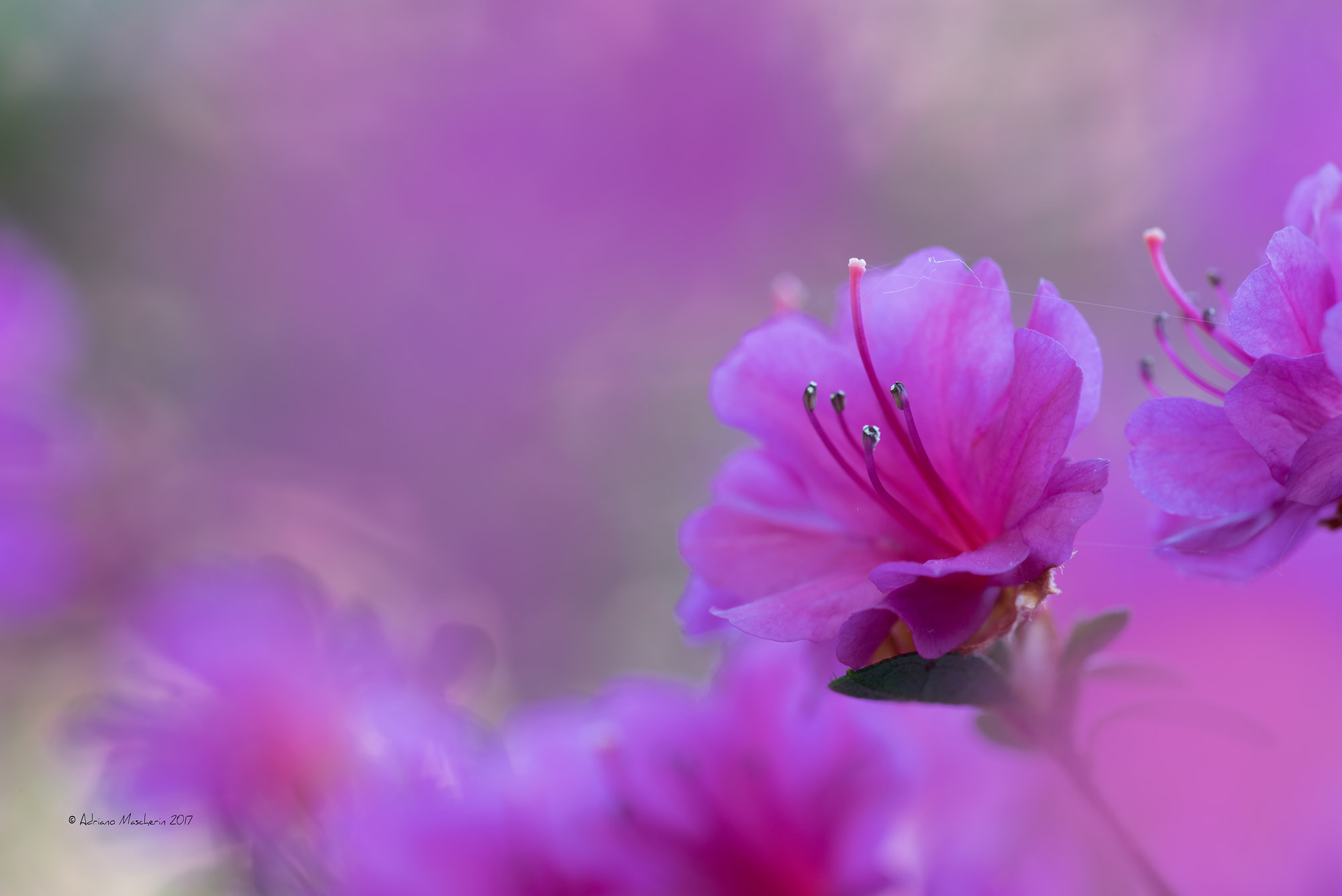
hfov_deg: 11.4
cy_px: 448
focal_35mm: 180
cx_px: 671
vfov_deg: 7.6
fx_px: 6712
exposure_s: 1/10
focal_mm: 180
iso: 100
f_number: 8
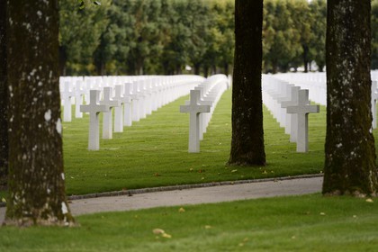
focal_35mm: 200
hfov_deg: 10.3
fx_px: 2100
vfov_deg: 6.9
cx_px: 189
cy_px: 126
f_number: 4.5
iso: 200
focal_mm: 200
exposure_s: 1/250
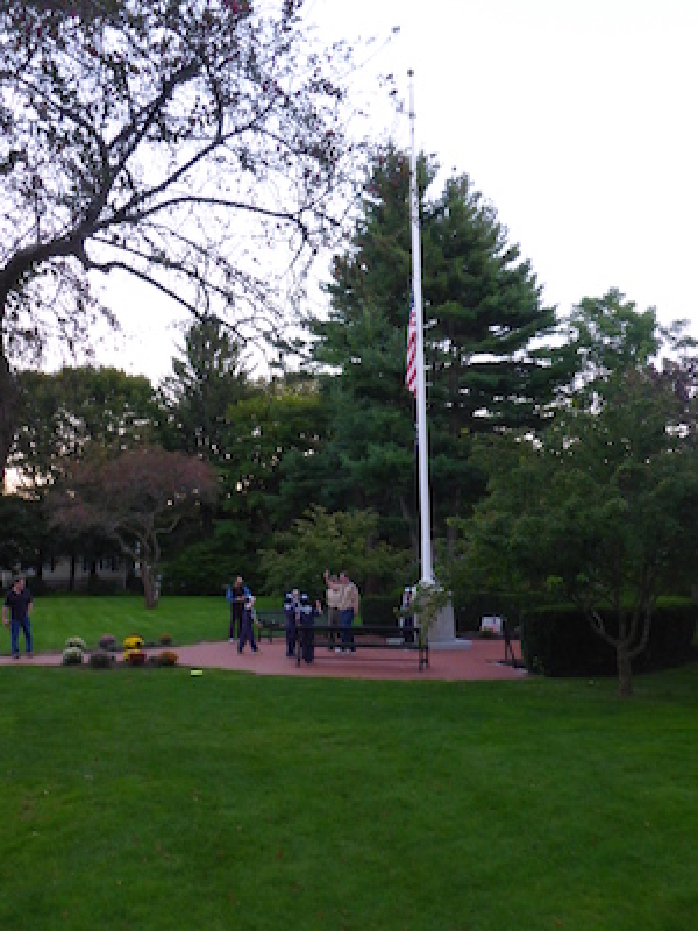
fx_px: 833
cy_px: 466
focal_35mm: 31
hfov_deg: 45.4
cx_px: 349
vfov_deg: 58.4
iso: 400
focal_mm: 5.5
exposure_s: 1/60
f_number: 3.5
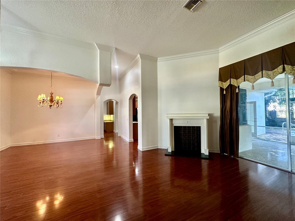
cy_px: 110
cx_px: 148
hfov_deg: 102.1
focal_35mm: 14
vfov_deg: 85.7
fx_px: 119
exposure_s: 1/60
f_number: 2.2
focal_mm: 2.22
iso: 320
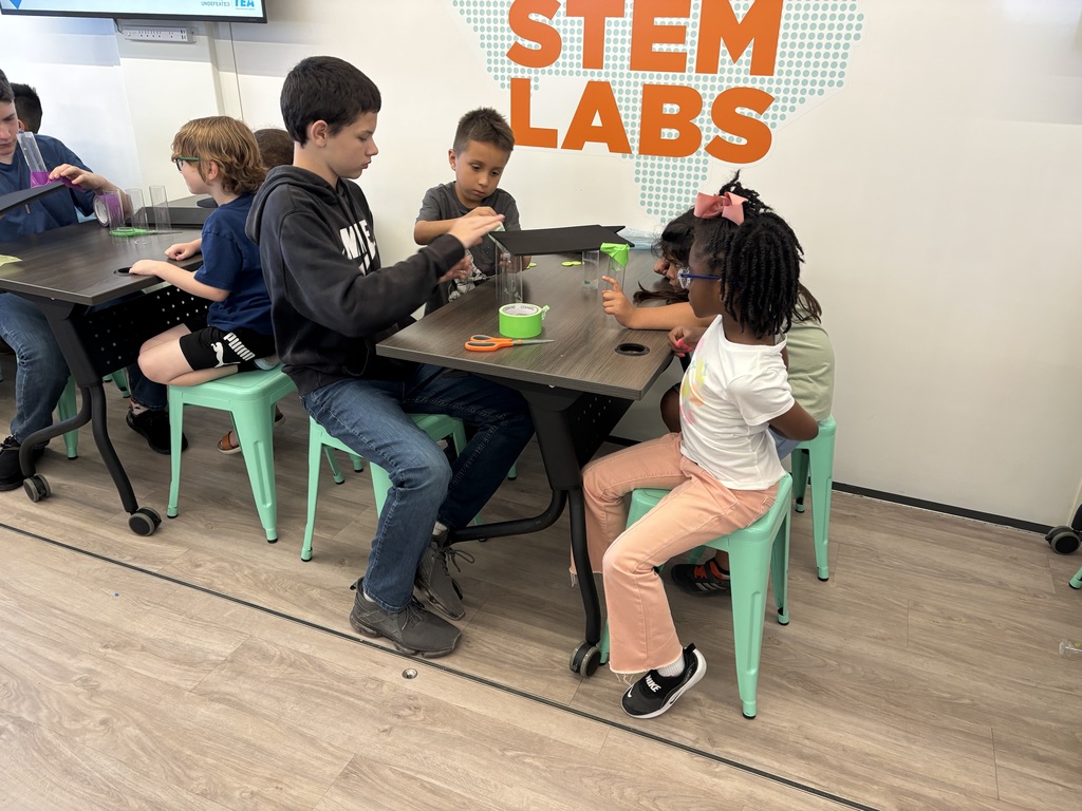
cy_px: 406
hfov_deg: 67.3
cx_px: 541
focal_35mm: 26
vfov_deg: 53.1
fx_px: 813
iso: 200
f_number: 1.6
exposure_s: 1/60
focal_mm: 5.96
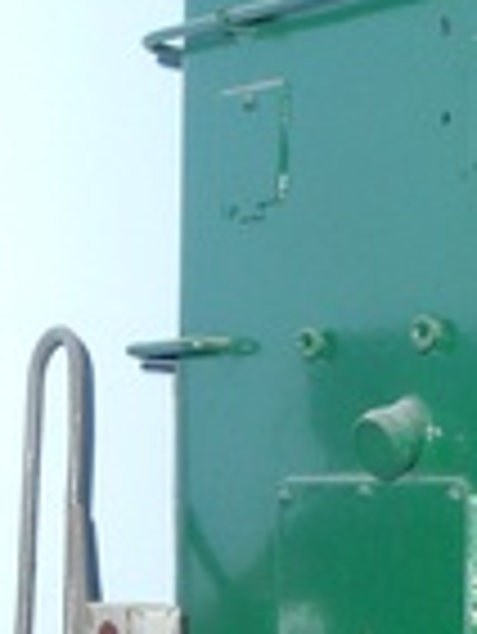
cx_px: 608
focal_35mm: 119
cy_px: 427
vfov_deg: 16.5
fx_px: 2183
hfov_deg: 12.1
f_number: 3.2
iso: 200
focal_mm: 6.3
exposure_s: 1/45
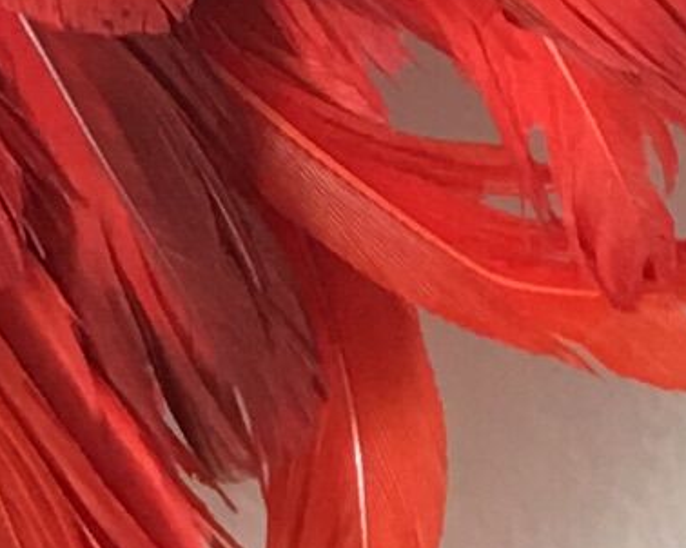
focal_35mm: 302
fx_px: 6128
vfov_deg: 4.5
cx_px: -1165
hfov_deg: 6.0
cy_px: -2012
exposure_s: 1/33
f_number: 2.2
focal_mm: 4.15
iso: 50
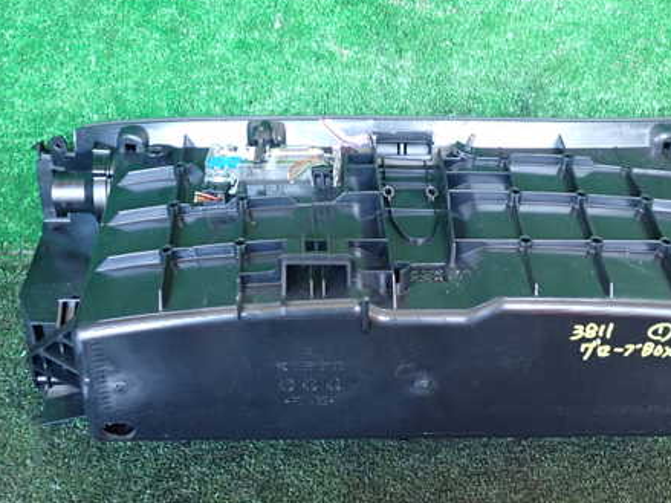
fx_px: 795
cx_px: 379
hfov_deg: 45.7
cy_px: 223
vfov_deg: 35.1
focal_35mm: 41
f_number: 2.3
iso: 250
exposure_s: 1/30
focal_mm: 5.4
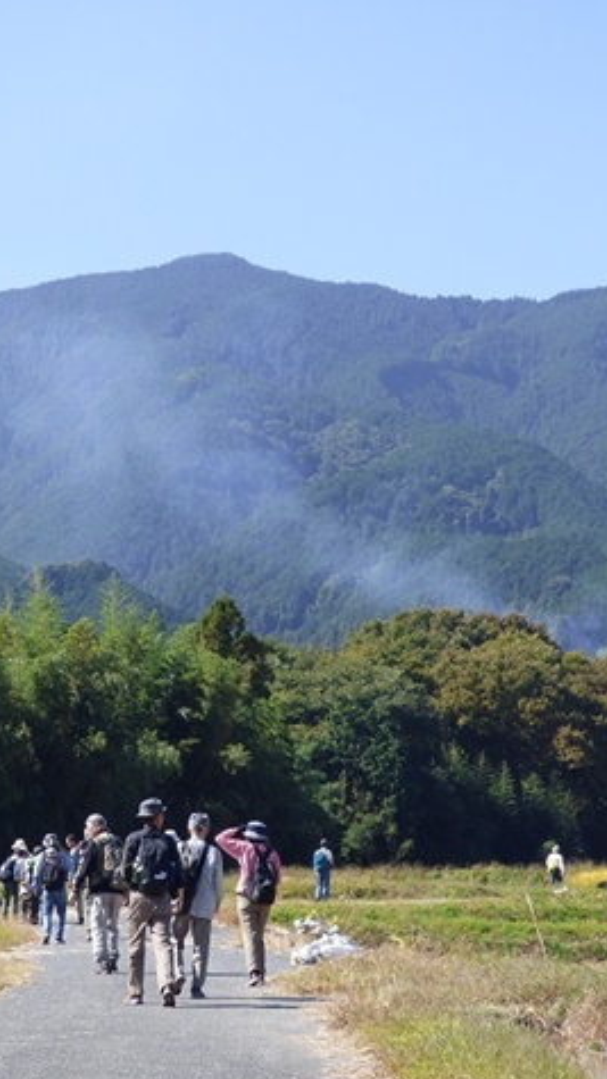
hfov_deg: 11.0
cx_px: 193
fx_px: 3149
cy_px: 543
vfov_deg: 19.5
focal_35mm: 110
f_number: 4.3
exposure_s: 1/400
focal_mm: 12.7
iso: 100
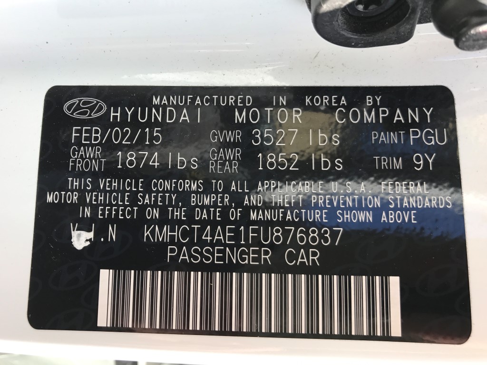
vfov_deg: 49.7
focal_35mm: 28
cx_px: 244
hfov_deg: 63.4
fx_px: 394
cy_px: 182
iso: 20
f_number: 1.8
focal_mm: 3.99
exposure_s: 1/277
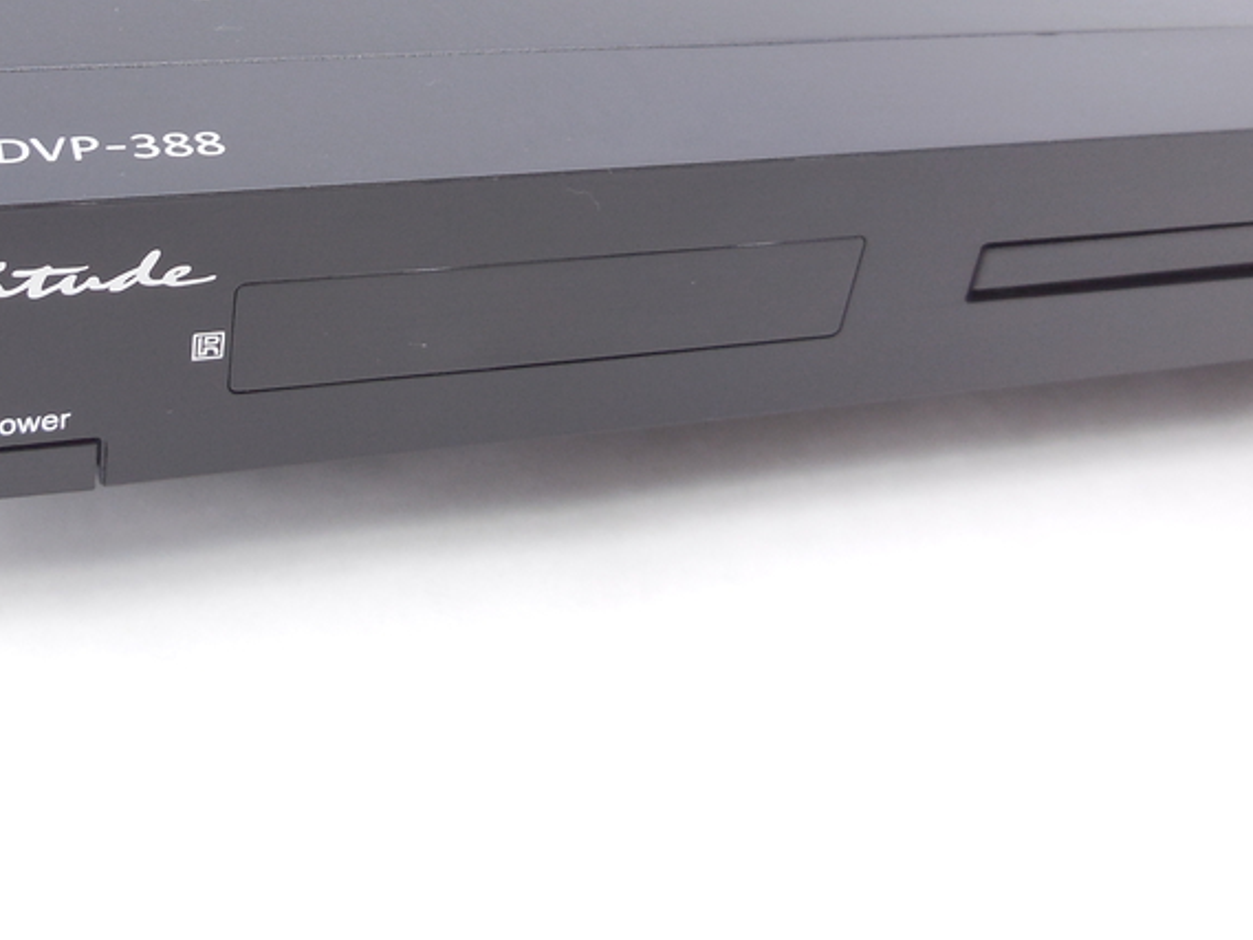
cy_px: 196
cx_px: 381
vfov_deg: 31.4
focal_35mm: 45
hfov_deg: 41.3
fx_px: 1629
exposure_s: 1/40
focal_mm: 4.5
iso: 125
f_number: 3.1
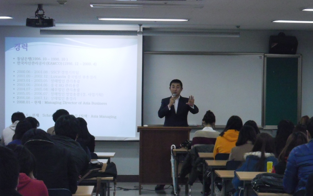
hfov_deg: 22.6
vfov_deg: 14.2
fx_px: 785
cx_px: 158
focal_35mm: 92
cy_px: 113
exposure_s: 1/43
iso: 400
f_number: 4.3
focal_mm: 15.4
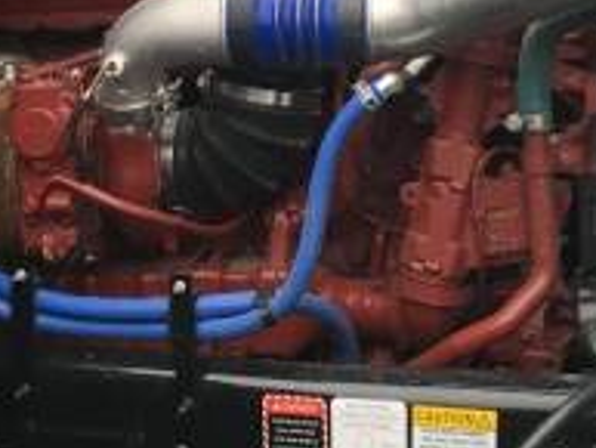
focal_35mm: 90
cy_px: 15
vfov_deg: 16.2
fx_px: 1551
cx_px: 309
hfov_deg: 21.8
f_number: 2.2
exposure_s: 1/40
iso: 25
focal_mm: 4.15
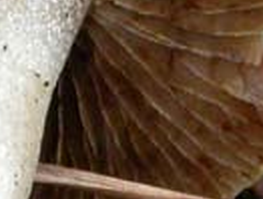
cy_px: 312
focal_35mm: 852
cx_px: 412
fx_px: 6491
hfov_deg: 2.3
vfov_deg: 1.8
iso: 200
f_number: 9.7
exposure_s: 1/8
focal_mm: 29.1
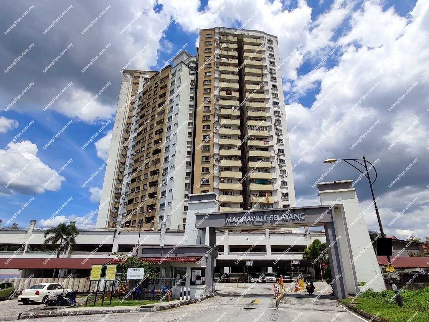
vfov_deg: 78.1
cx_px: 214
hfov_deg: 94.5
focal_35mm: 16
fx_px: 198
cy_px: 161
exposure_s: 1/2315
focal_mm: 1.65
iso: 50
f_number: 2.2
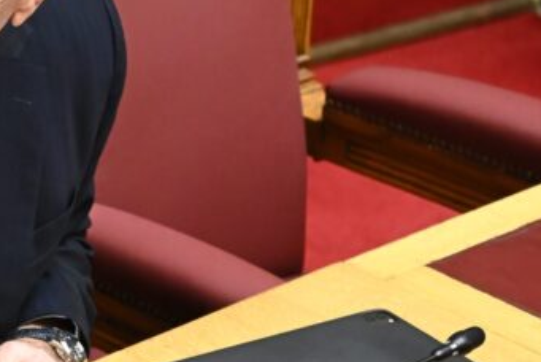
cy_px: 44
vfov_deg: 1.8
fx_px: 11761
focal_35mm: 782
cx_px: -122
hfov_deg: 2.6
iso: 5000
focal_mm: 250
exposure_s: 1/200
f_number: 6.3
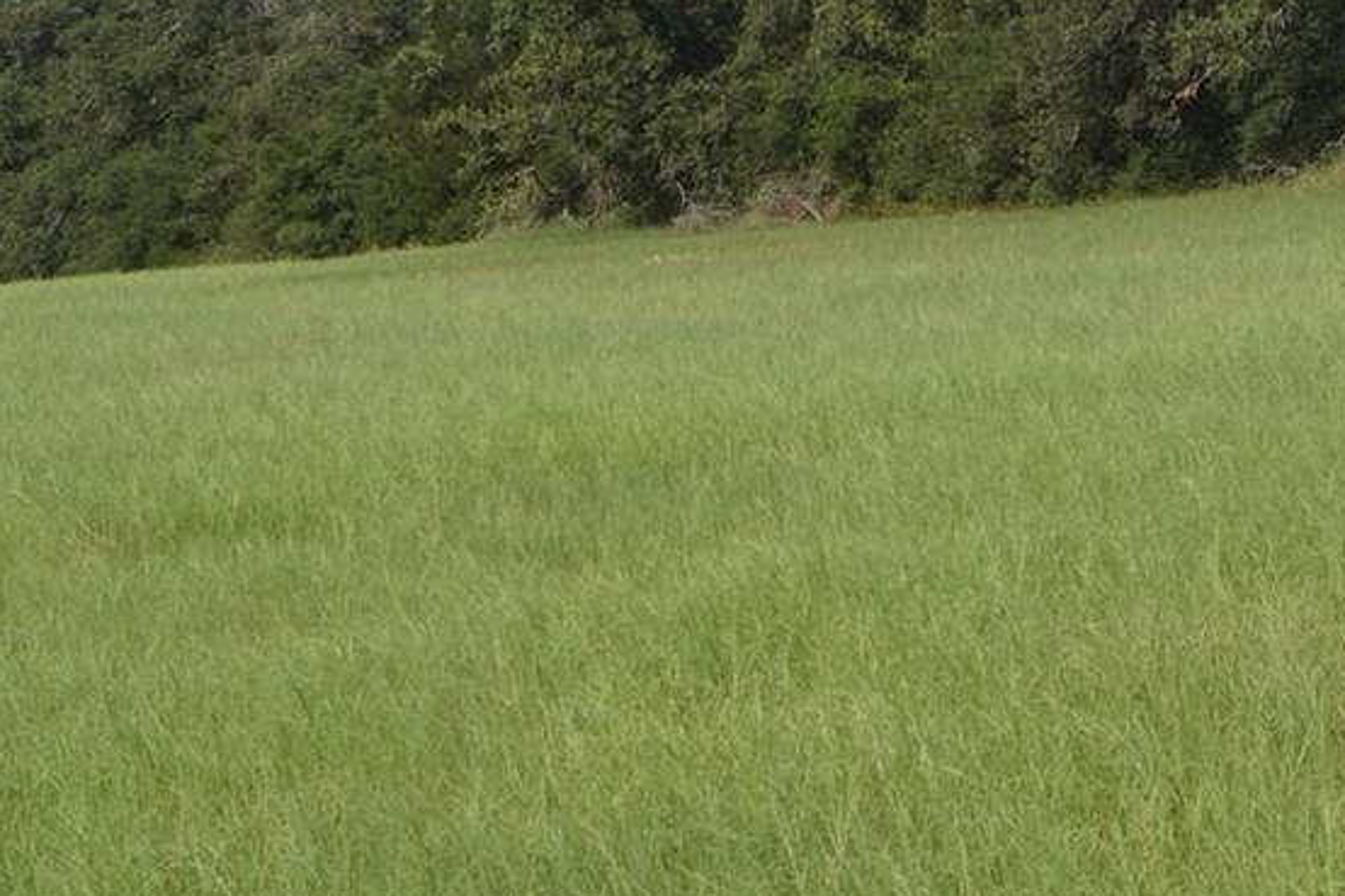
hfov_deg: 18.0
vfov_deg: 12.3
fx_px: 4146
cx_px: 1357
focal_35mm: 111
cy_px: 409
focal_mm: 20
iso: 100
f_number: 11
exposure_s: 1/160
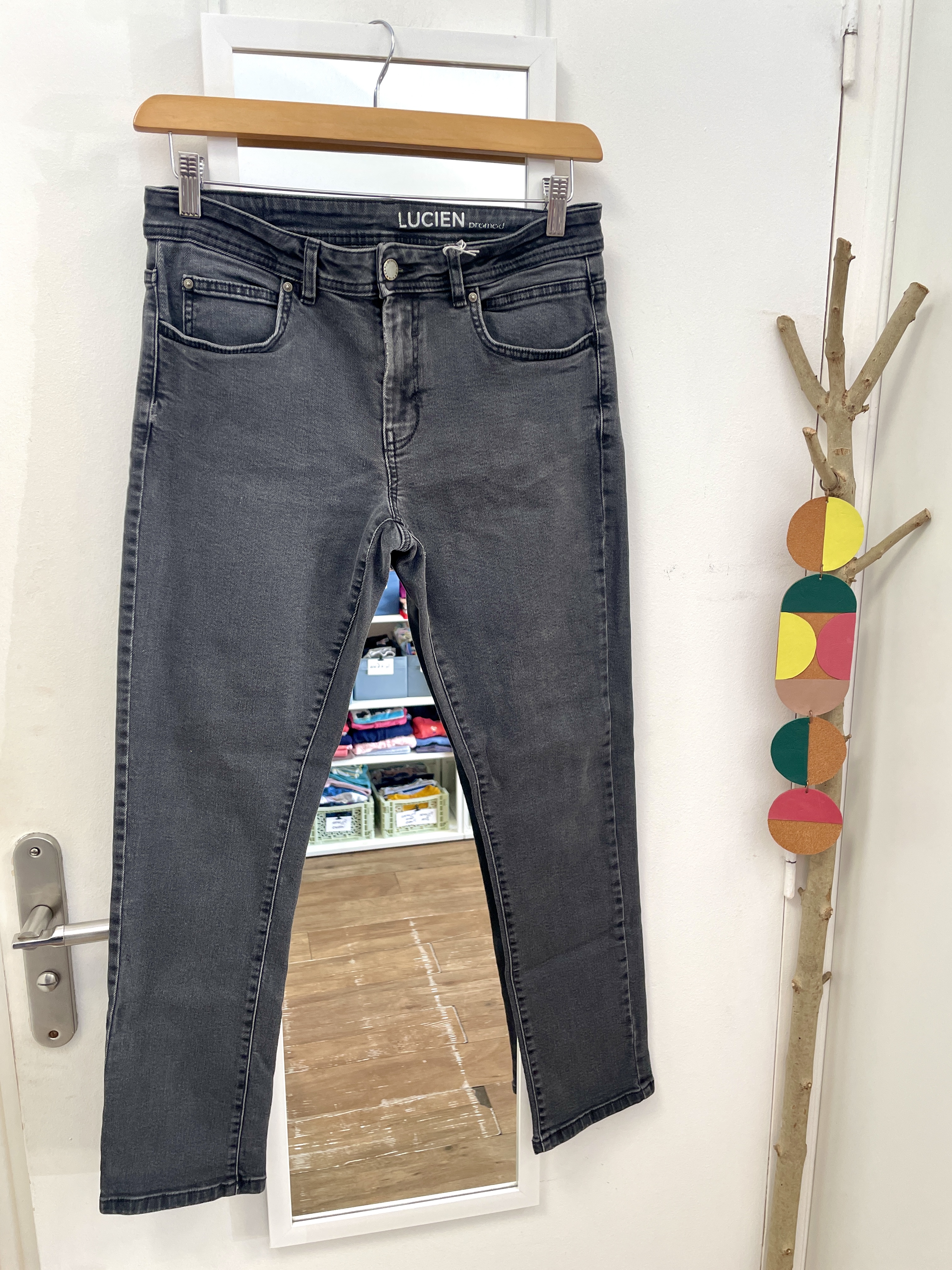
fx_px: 953
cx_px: 476
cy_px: 635
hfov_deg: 53.1
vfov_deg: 67.3
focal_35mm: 26
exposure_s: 1/100
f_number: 1.6
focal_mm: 4.2
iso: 80
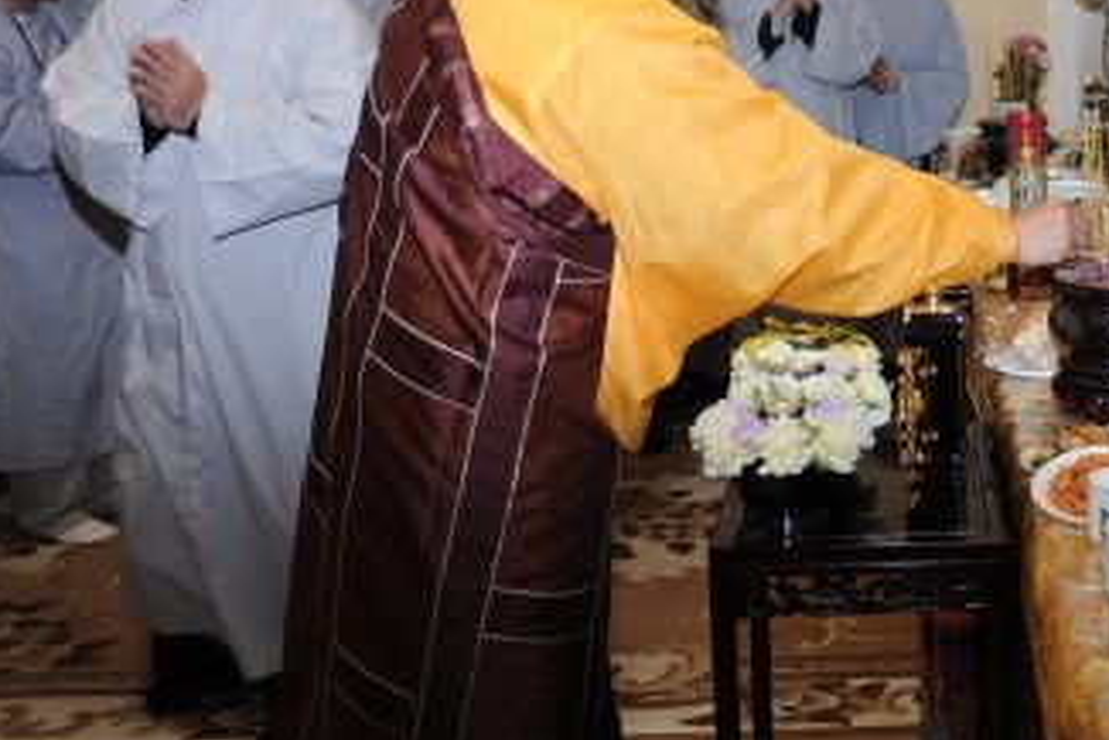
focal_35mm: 55
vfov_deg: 24.5
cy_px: 251
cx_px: 1020
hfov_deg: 34.0
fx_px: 1695
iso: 200
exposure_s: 1/50
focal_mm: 28
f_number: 2.8
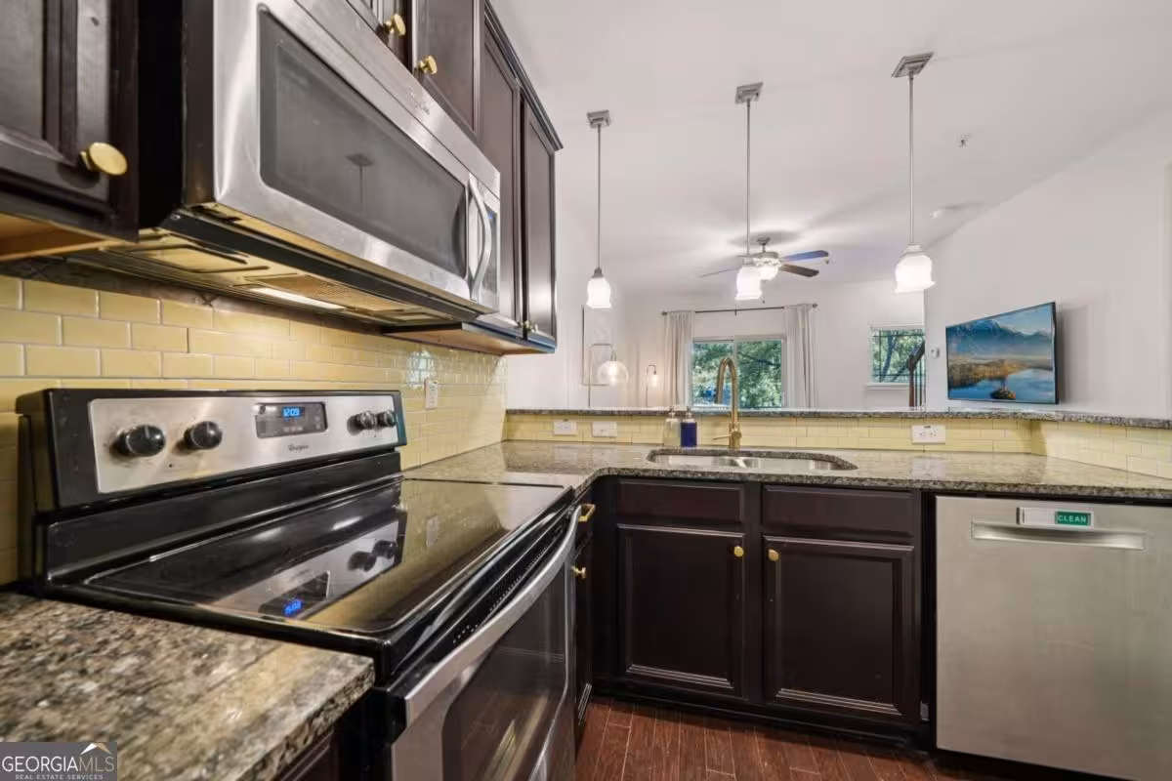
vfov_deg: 90.0
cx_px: 586
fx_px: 391
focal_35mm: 12
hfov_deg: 112.6
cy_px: 390
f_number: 7.1
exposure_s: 1/5
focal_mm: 12
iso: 400
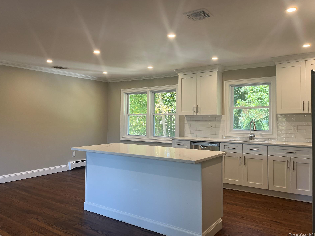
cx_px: 153
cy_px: 112
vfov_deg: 49.7
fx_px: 255
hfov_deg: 63.4
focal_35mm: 28
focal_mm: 5.1
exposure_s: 1/120
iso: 80
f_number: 1.6
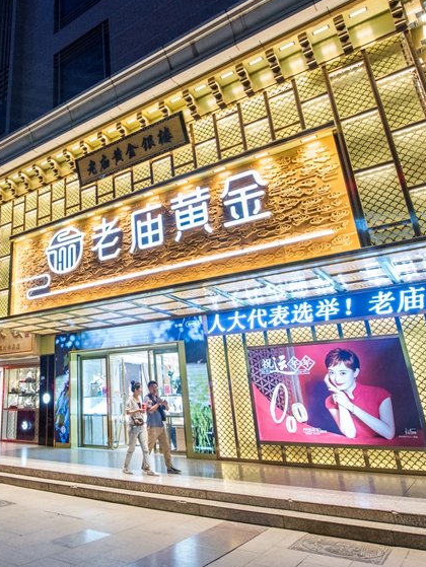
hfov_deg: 49.0
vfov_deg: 66.9
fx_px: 426
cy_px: 242
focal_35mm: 26
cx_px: 66
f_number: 5.6
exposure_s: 1/100
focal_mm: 14
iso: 2000
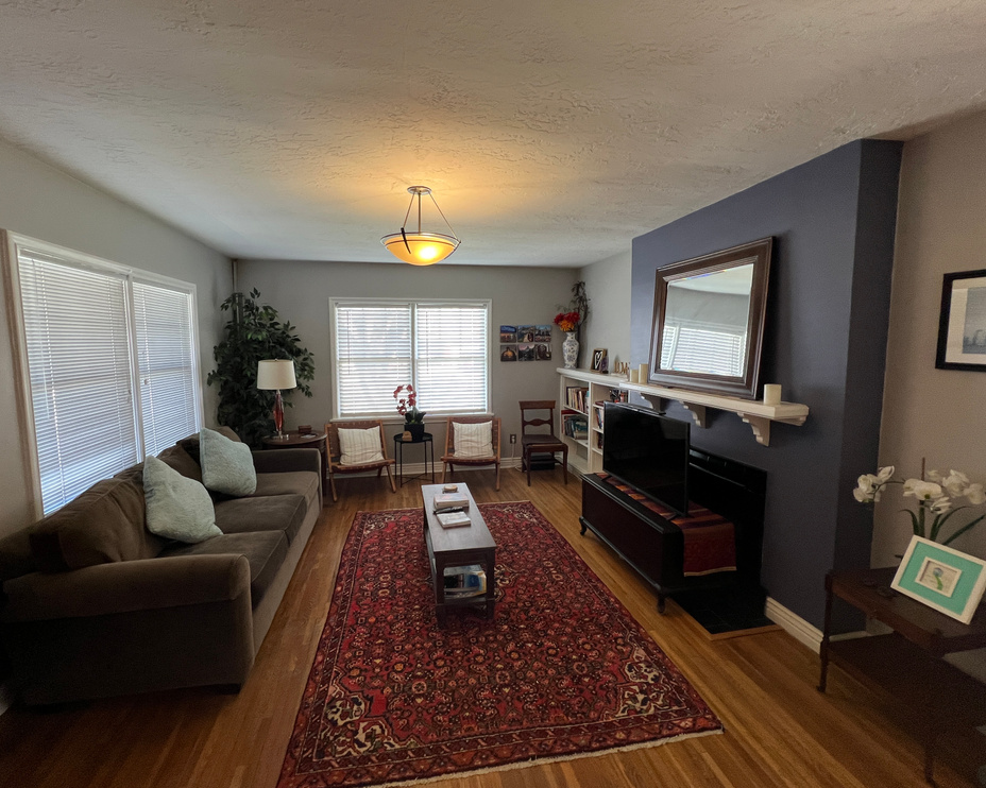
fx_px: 408
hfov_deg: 100.7
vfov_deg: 87.9
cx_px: 476
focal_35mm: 14
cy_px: 382
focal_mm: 1.57
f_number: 1.8
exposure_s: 1/60
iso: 160
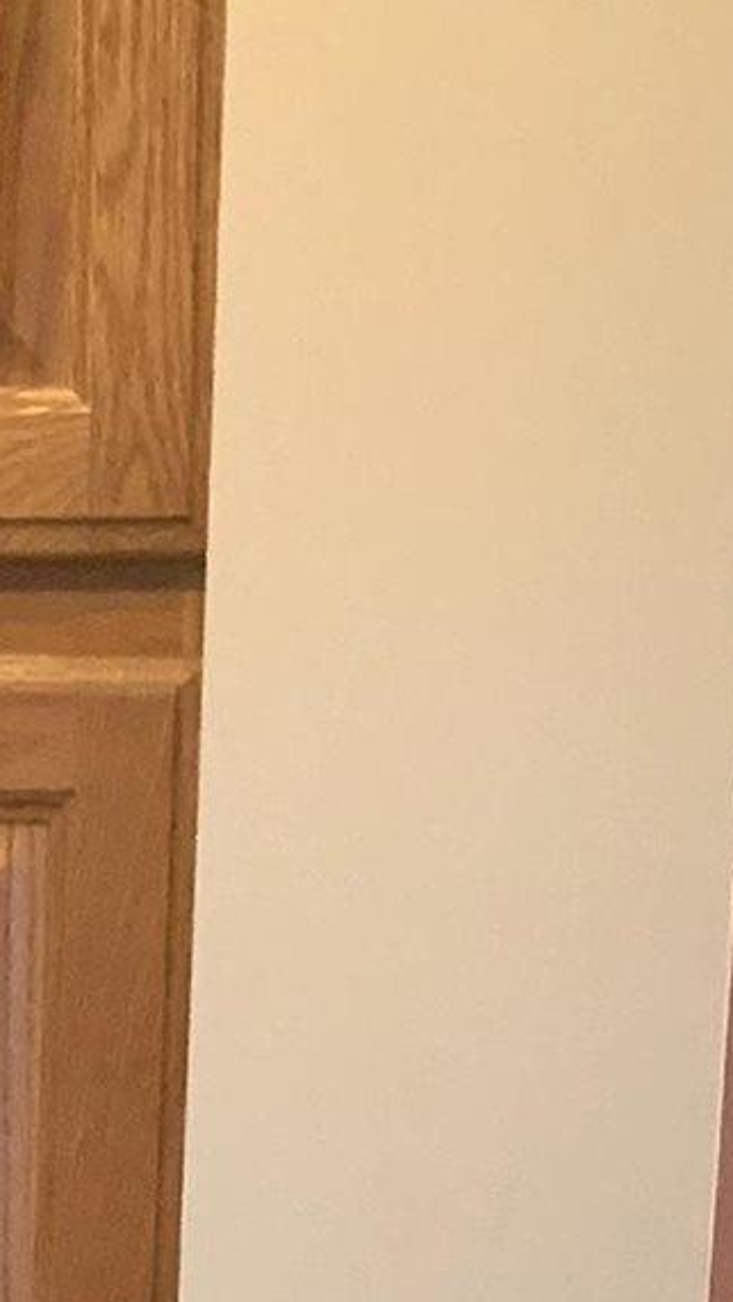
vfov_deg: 13.2
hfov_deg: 8.0
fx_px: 5249
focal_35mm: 152
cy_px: 2090
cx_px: 71
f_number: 1.8
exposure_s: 1/40
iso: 320
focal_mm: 4.25
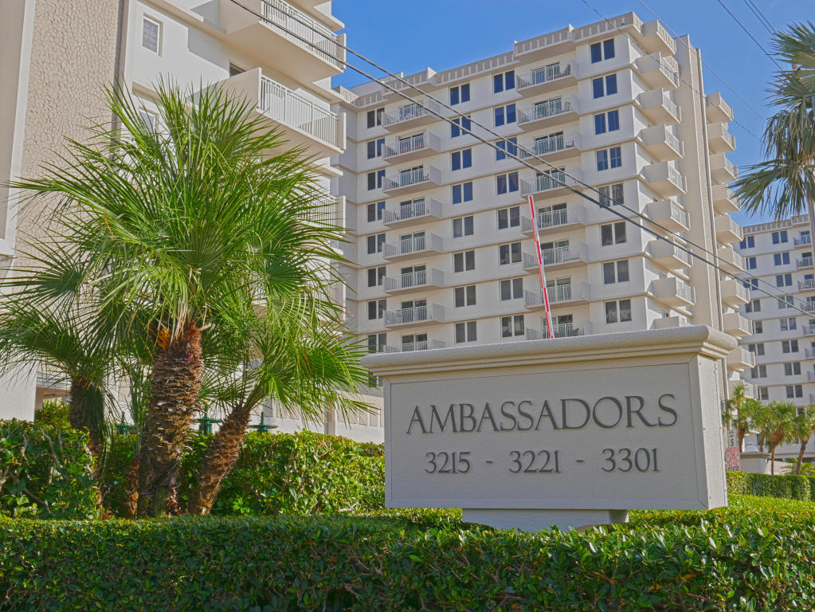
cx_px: 408
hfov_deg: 44.8
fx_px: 989
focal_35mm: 42
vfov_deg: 34.4
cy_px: 306
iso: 200
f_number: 8
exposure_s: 1/320
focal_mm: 21
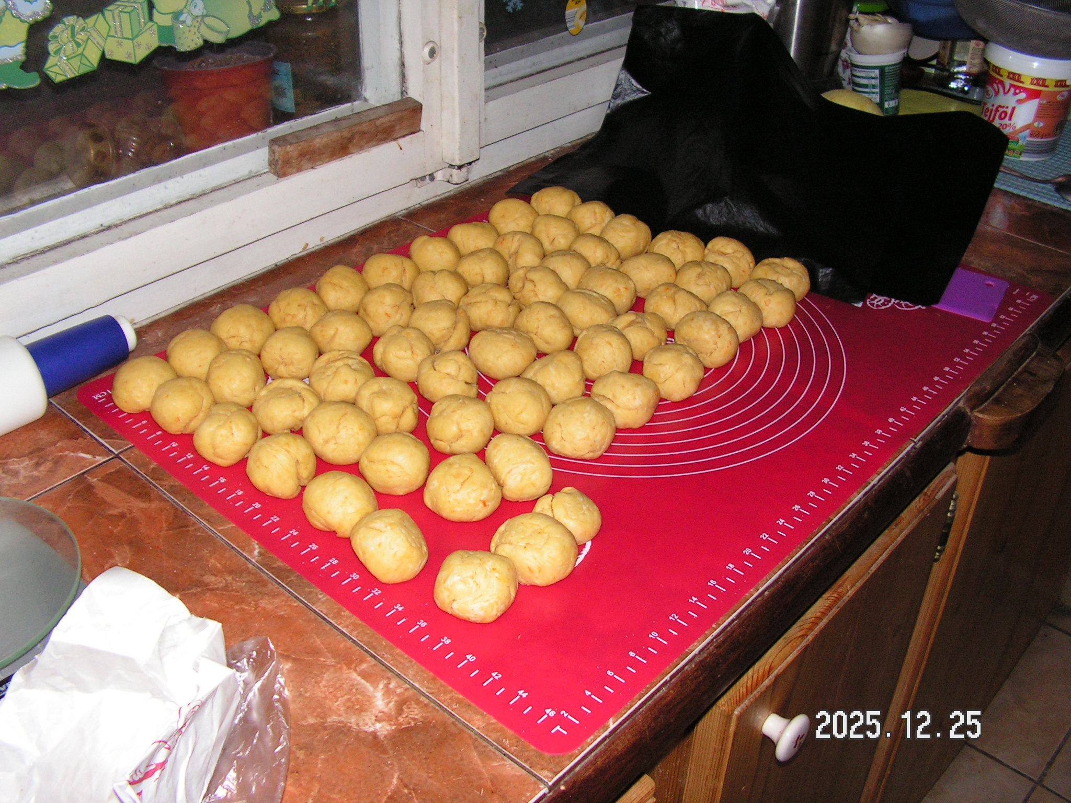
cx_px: 536
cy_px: 402
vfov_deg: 39.7
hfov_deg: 51.4
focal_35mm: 36
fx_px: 1114
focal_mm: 6
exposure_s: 1/40
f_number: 3.2
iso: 200
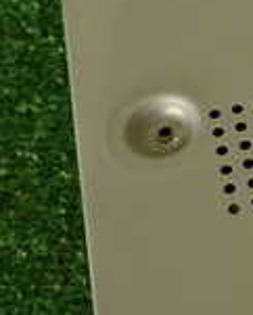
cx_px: 458
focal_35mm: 97
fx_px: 907
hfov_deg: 14.1
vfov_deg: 19.7
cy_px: 154
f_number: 2
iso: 100
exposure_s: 1/100
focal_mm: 4.5
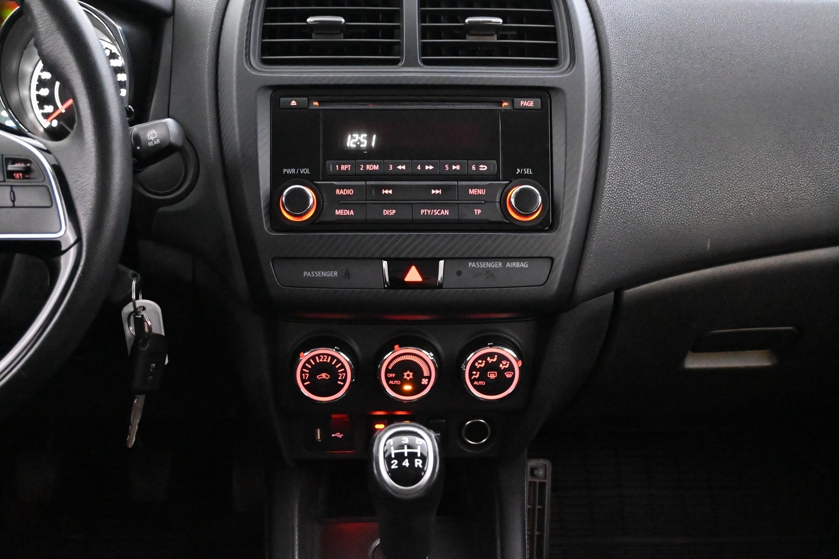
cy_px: 280
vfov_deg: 32.4
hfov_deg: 47.2
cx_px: 420
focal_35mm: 41
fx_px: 961
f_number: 4.5
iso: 16000
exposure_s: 1/40
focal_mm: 27.5
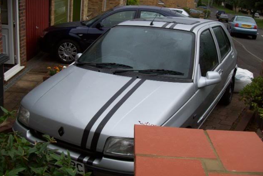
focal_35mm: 38
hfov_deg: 50.7
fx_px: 278
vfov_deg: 35.0
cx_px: 130
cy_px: 82
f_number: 2.7
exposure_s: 1/290
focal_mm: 6
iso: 80
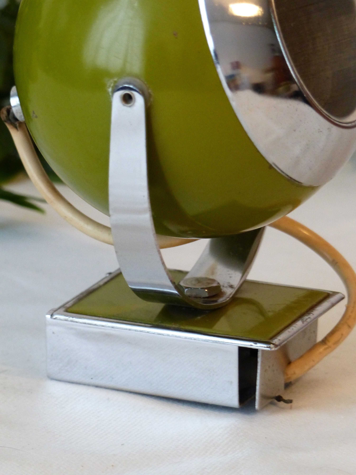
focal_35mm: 290
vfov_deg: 6.8
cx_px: 178
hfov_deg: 5.1
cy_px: 238
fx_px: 3977
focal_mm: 47.4
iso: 400
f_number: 2.8
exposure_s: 1/20
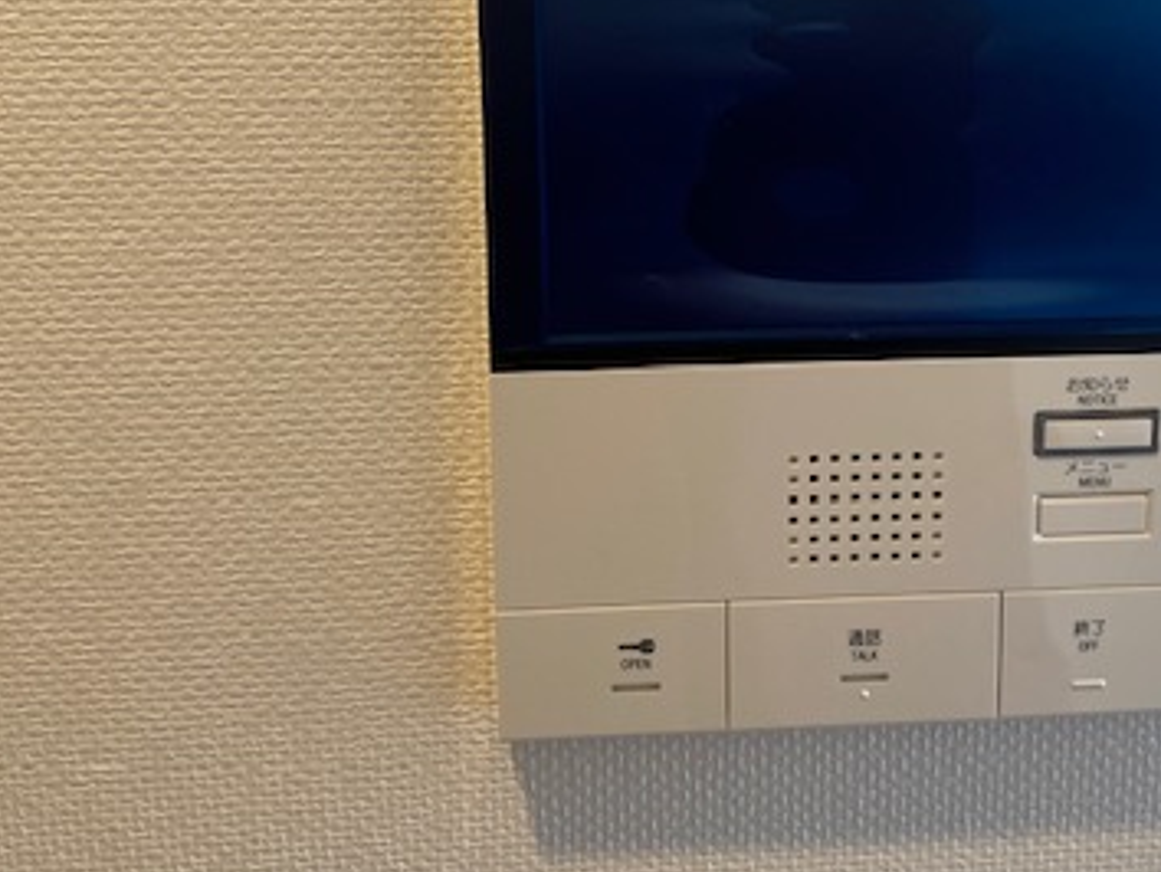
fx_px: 1577
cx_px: 692
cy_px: 236
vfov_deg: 30.5
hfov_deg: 40.2
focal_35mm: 47
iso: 100
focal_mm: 4.25
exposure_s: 1/100
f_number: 1.8
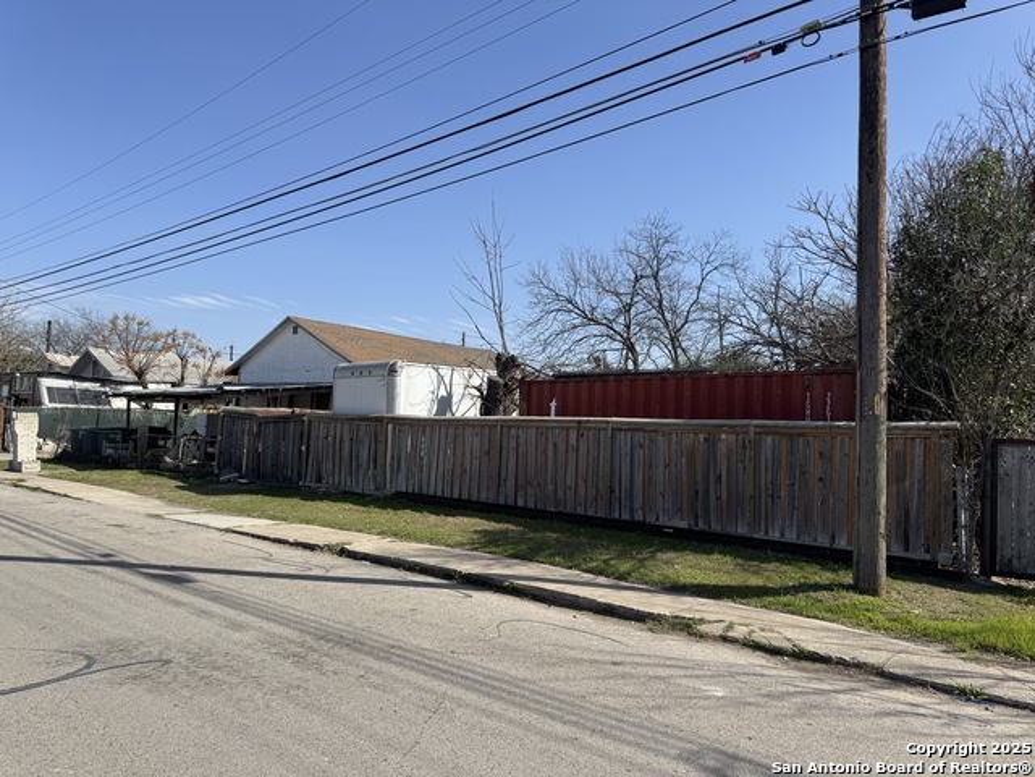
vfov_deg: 56.8
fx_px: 718
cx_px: 518
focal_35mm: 24
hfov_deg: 71.6
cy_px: 388
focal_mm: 6.76
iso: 80
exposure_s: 1/4608
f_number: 1.78
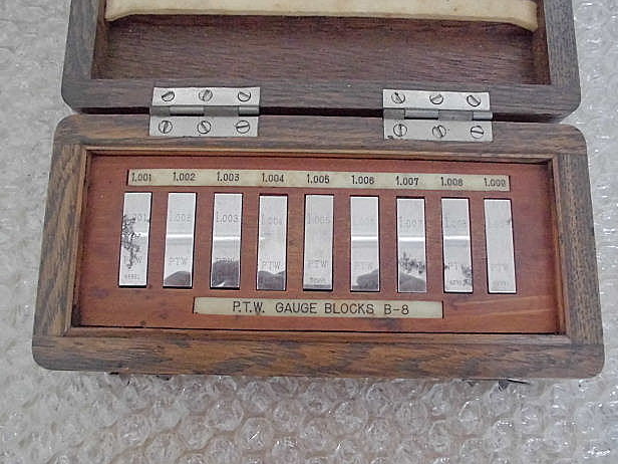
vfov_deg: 51.3
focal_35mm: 27
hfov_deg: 65.3
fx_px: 482
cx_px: 305
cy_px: 240
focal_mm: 4.6
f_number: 3.5
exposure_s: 1/60
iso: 800
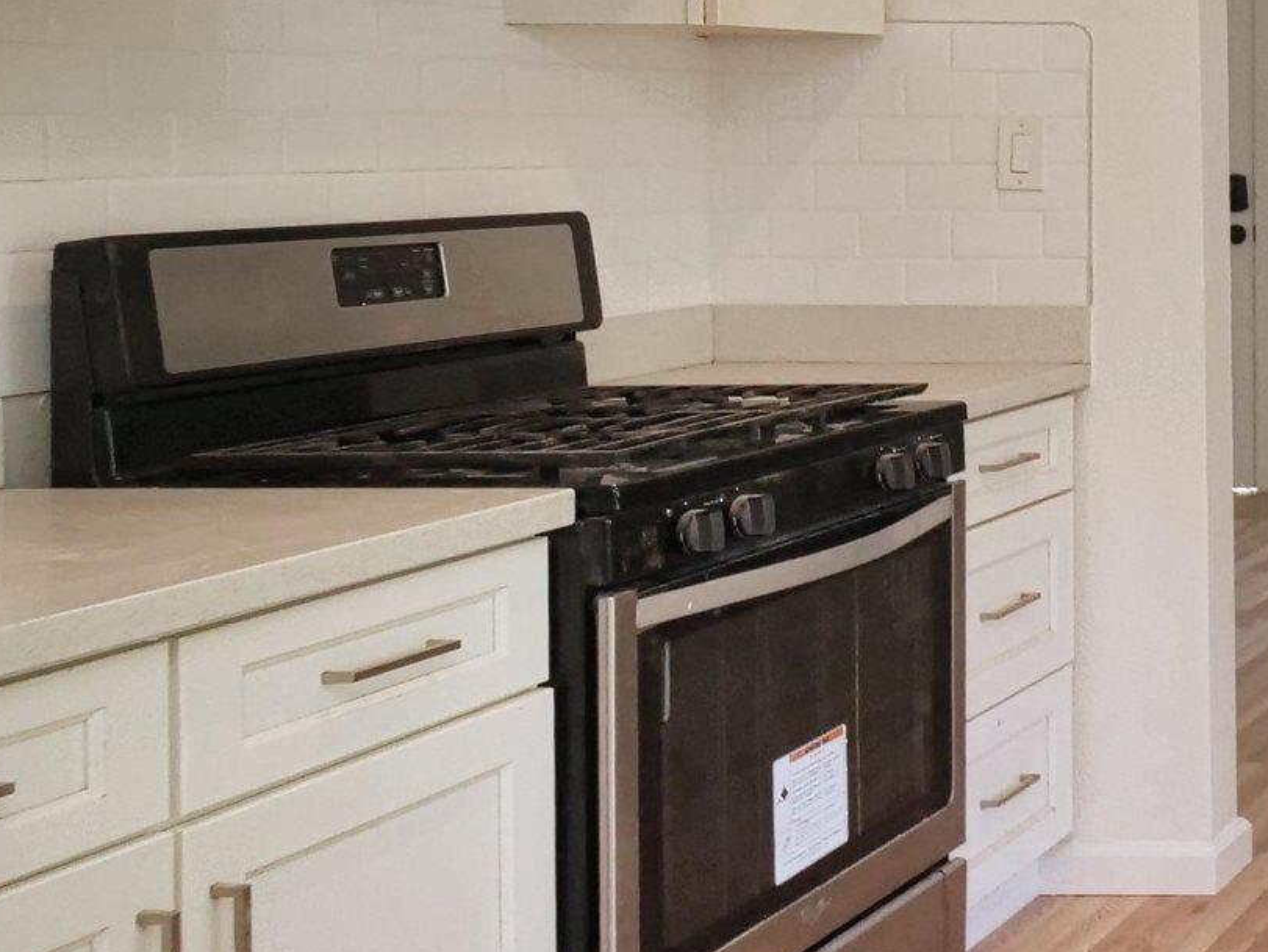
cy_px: 145
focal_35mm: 53
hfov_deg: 24.5
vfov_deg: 26.8
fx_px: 1942
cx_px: 2058
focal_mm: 7
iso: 800
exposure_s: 1/160
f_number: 3.2
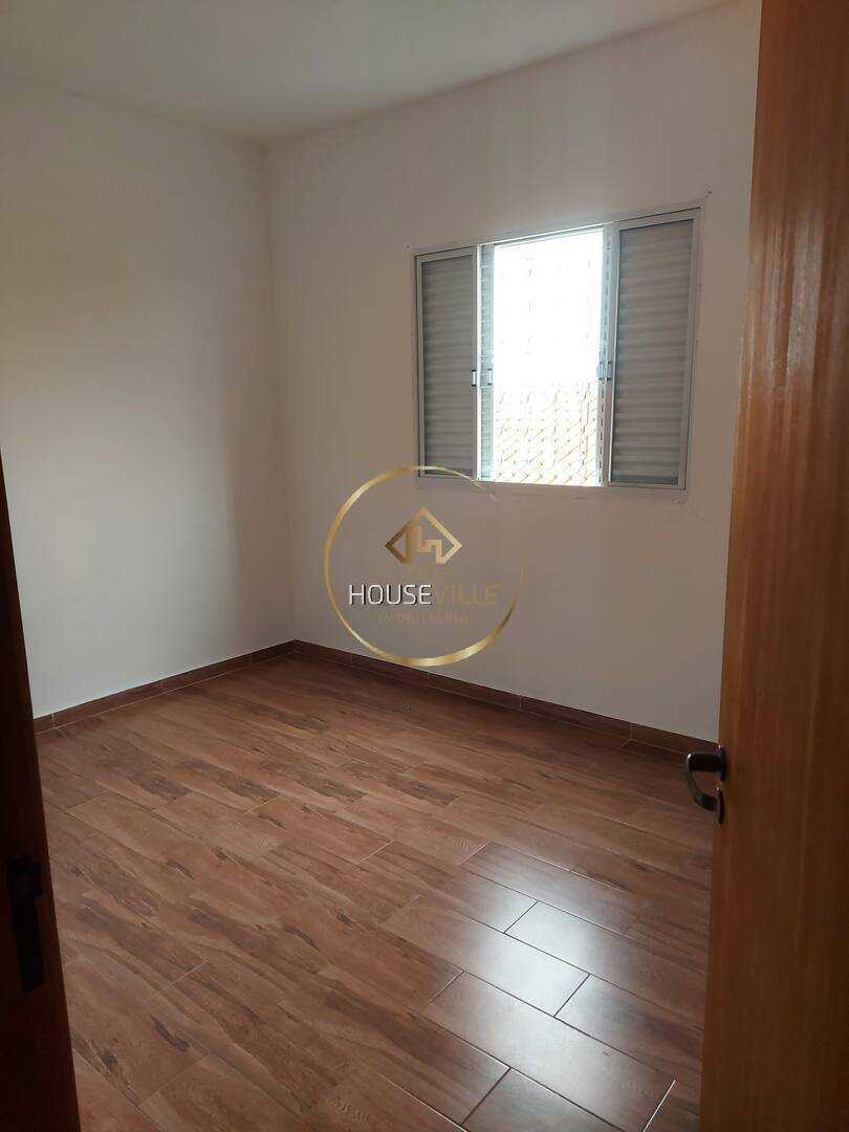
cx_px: 424
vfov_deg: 71.6
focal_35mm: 24
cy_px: 566
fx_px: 785
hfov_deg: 56.8
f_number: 1.8
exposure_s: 1/60
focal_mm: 5.23
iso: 80
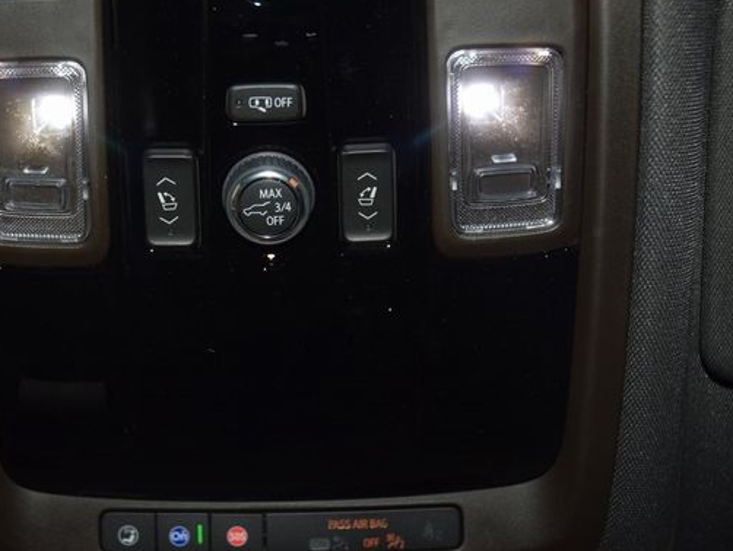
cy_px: 245
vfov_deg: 29.3
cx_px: 273
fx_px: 1051
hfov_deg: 38.2
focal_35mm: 50
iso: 640
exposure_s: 1/80
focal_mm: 27
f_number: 3.8
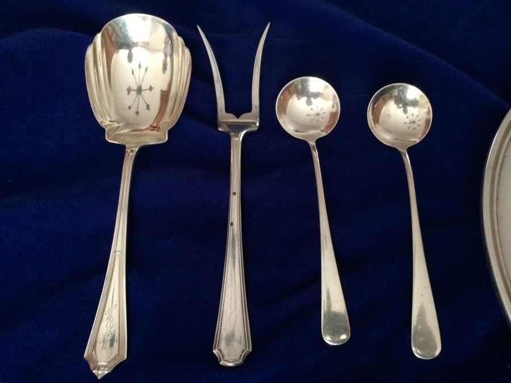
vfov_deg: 46.8
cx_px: 256
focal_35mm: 30
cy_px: 192
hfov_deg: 60.0
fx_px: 443
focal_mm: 4.12
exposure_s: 1/15
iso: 400
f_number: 2.2
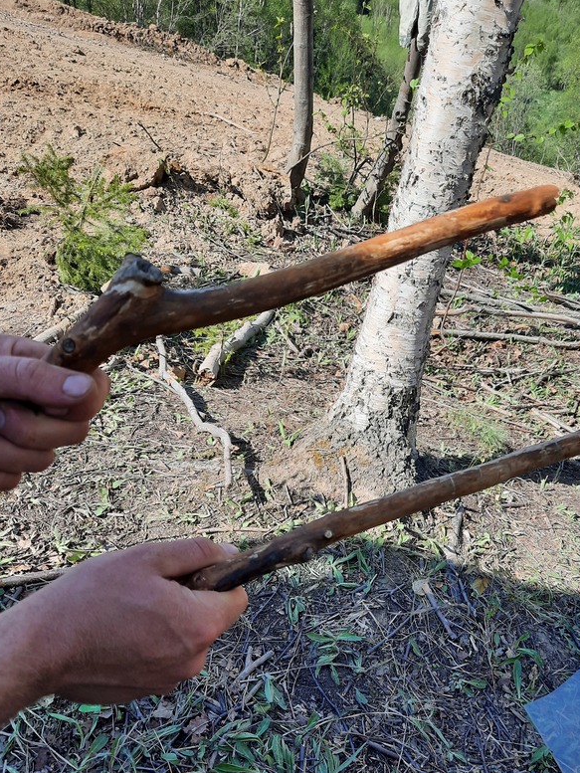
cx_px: 338
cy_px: 448
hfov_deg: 46.6
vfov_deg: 59.6
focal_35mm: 30
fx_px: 670
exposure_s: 1/531
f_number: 2
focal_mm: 4.6
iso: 32
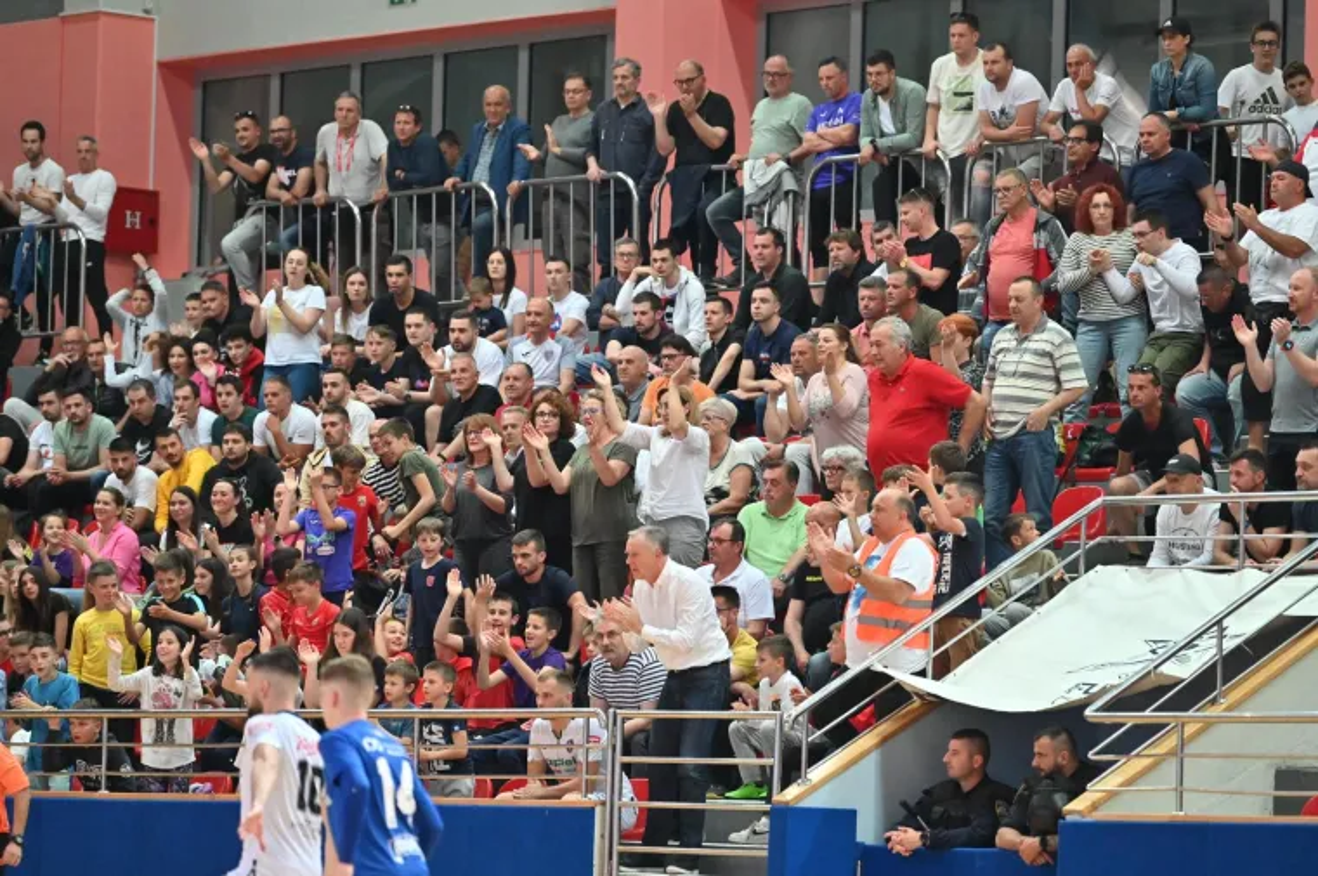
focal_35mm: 170
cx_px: 659
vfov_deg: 8.1
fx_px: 6217
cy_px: 438
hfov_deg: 12.1
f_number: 2.8
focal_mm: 170
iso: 4000
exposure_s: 1/1250
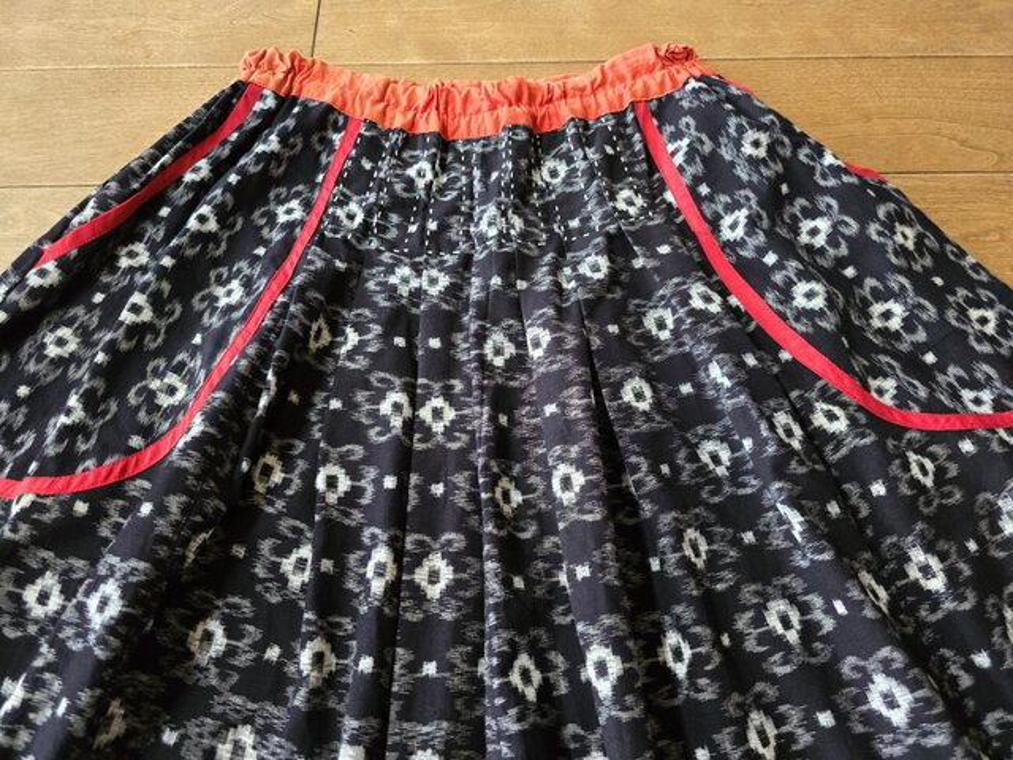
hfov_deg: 73.9
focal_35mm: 23
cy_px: 380
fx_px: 673
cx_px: 506
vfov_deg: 58.9
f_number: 1.7
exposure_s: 1/100
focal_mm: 6.3
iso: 1250
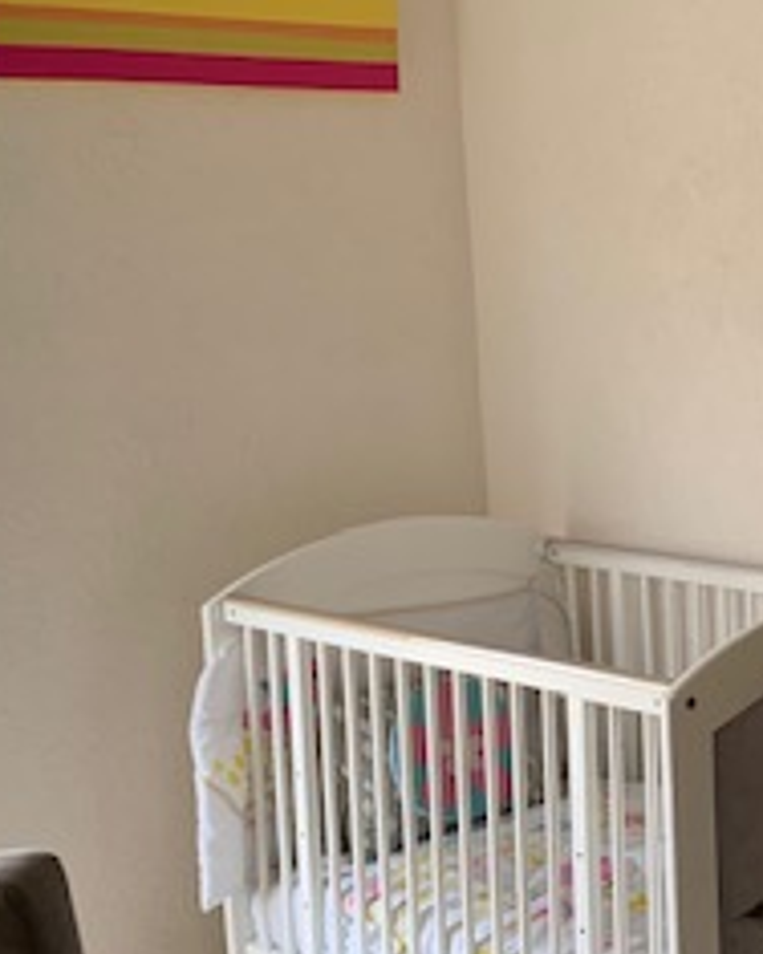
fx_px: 1948
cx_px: 917
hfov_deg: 20.7
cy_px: 532
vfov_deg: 27.5
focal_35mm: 69
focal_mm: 4.25
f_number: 1.8
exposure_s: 1/121
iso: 40
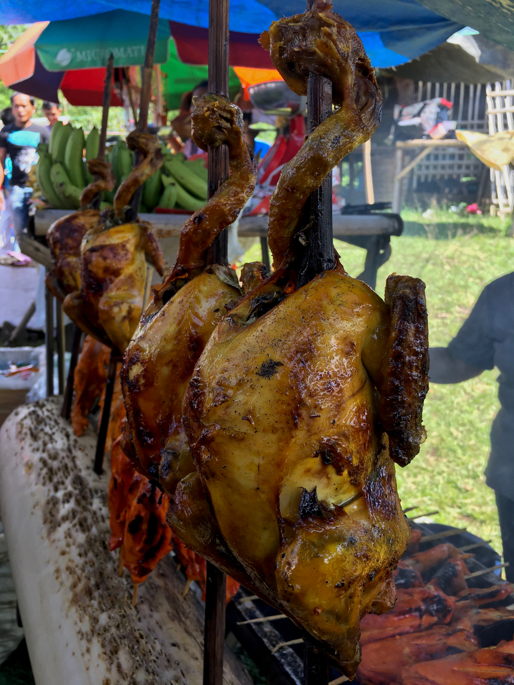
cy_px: 342
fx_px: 574
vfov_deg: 61.7
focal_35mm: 29
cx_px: 257
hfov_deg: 48.2
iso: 25
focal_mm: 4.15
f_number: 2.2
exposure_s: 1/156
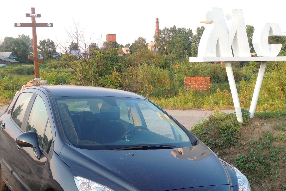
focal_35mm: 50
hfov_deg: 39.3
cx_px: 182
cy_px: 136
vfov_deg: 26.7
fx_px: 397
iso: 100
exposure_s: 1/160
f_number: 3.2
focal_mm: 5.8
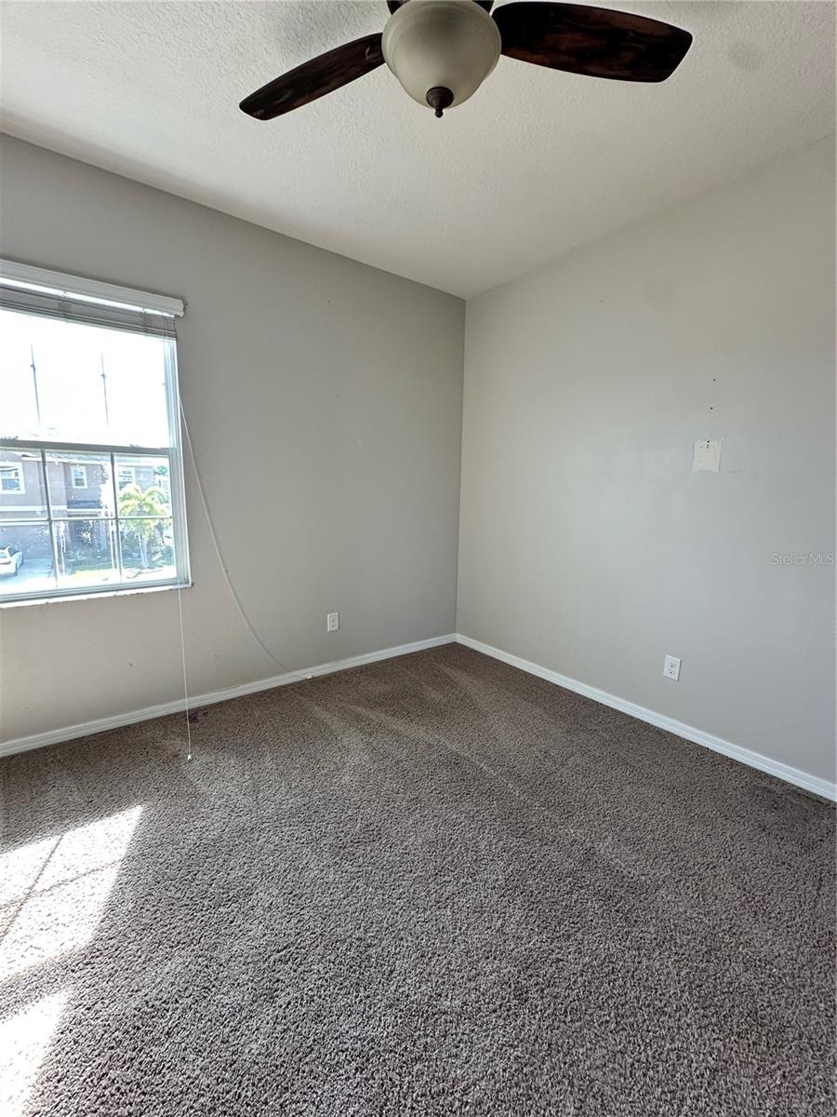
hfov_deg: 85.7
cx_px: 418
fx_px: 451
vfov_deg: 102.1
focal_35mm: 14
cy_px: 558
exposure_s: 1/99
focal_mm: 2.22
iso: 160
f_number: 2.2
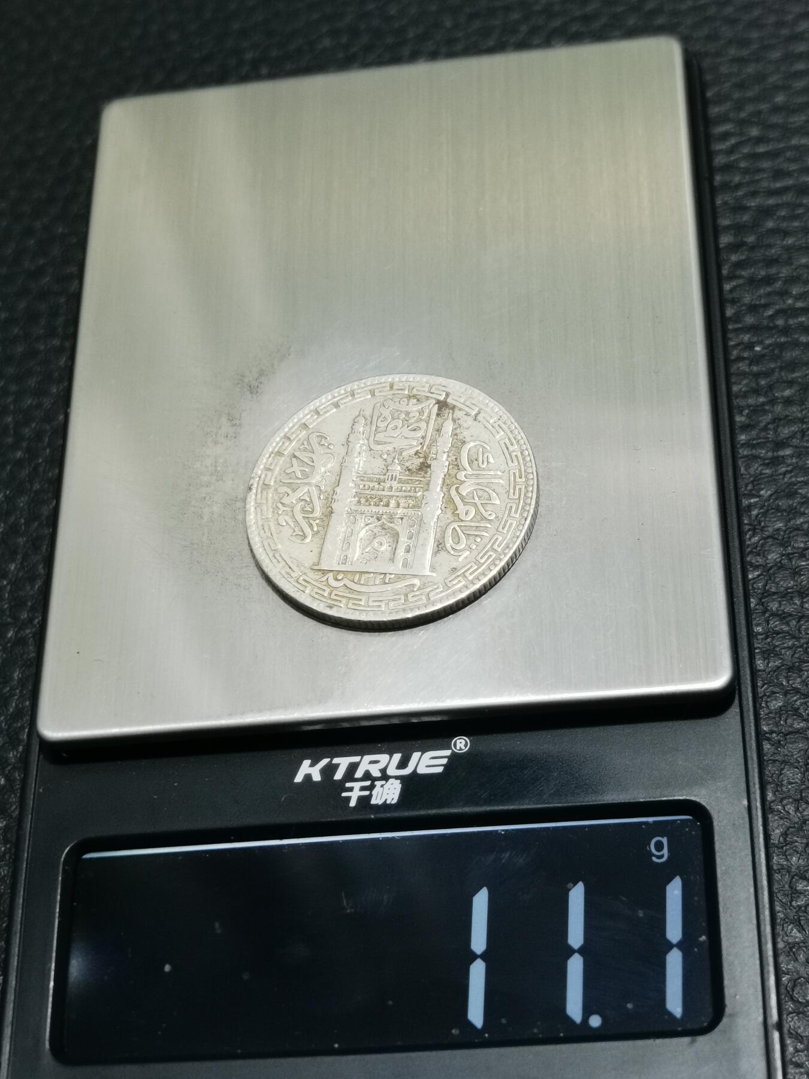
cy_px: 540
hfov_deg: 22.3
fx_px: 2057
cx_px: 404
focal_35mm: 66
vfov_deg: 29.4
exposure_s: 1/100
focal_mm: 6.67
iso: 160
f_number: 1.9
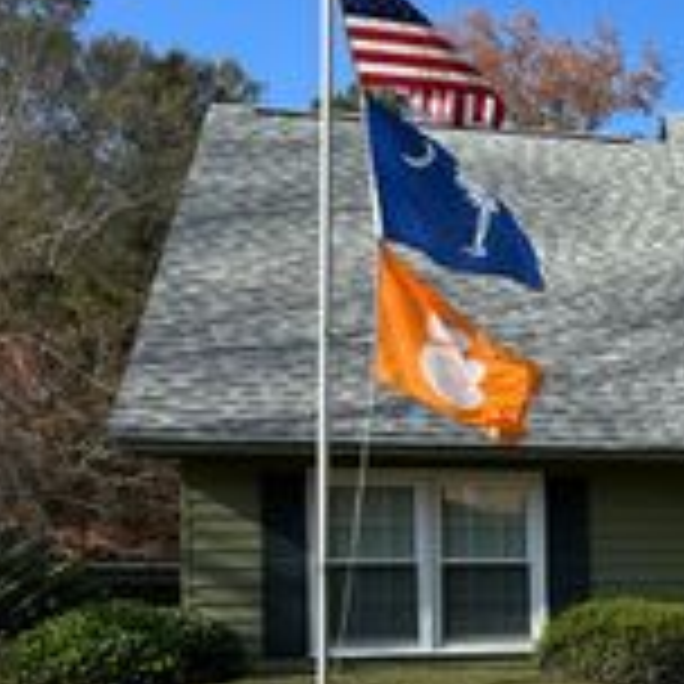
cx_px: 1089
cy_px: 628
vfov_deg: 23.9
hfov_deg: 20.3
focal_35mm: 70
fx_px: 1565
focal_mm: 6.86
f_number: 1.78
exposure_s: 1/2525
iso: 80
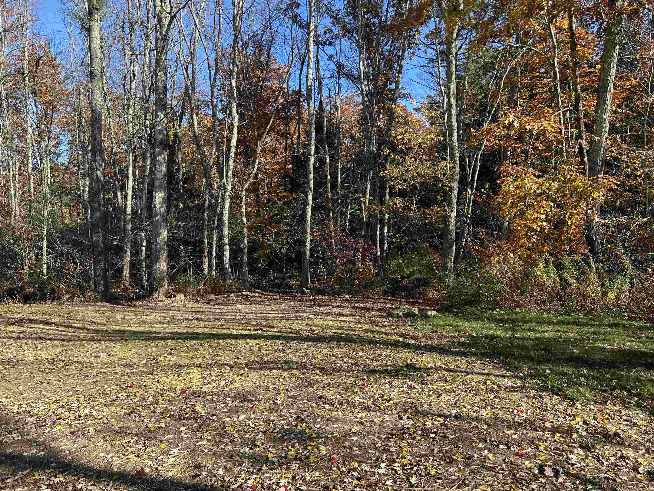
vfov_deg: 53.1
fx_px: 491
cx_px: 327
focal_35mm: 26
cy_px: 246
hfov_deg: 67.3
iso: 50
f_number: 1.5
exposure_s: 1/1058
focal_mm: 5.7
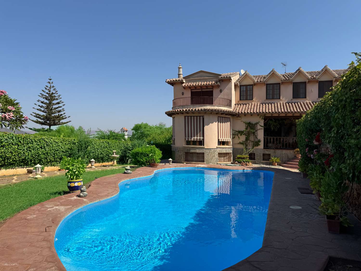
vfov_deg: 56.8
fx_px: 250
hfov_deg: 71.6
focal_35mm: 24
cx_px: 180
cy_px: 136
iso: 80
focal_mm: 6.76
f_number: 1.78
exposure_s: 1/6410
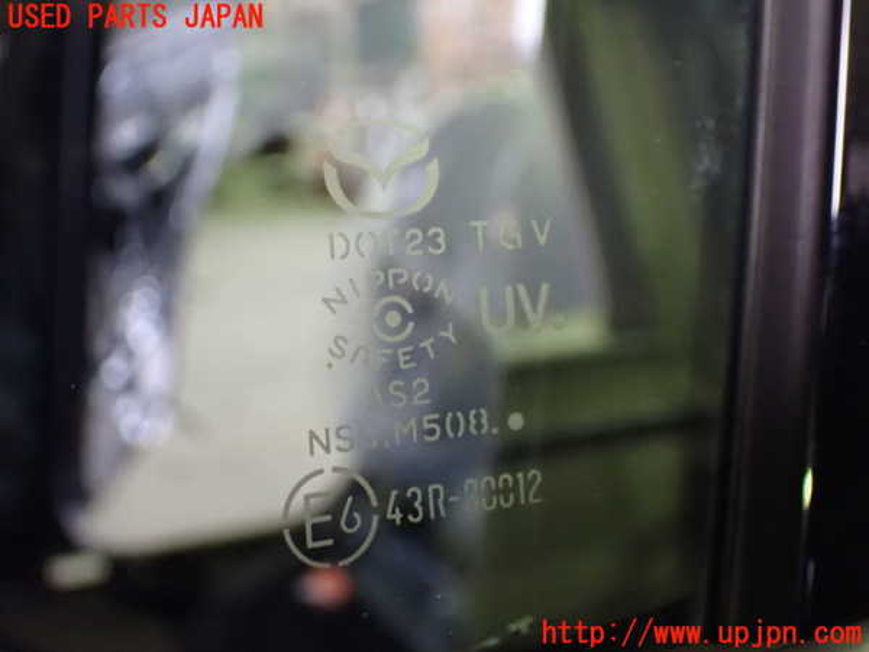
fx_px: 1180
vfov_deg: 30.9
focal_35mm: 47
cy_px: 326
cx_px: 434
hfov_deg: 40.4
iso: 1600
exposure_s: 1/30
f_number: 3.1
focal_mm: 8.4
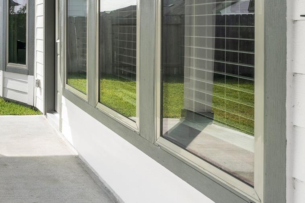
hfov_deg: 37.8
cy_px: 26
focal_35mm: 43
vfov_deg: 30.0
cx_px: -31
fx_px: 364
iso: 200
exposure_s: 1/125
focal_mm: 16
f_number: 9
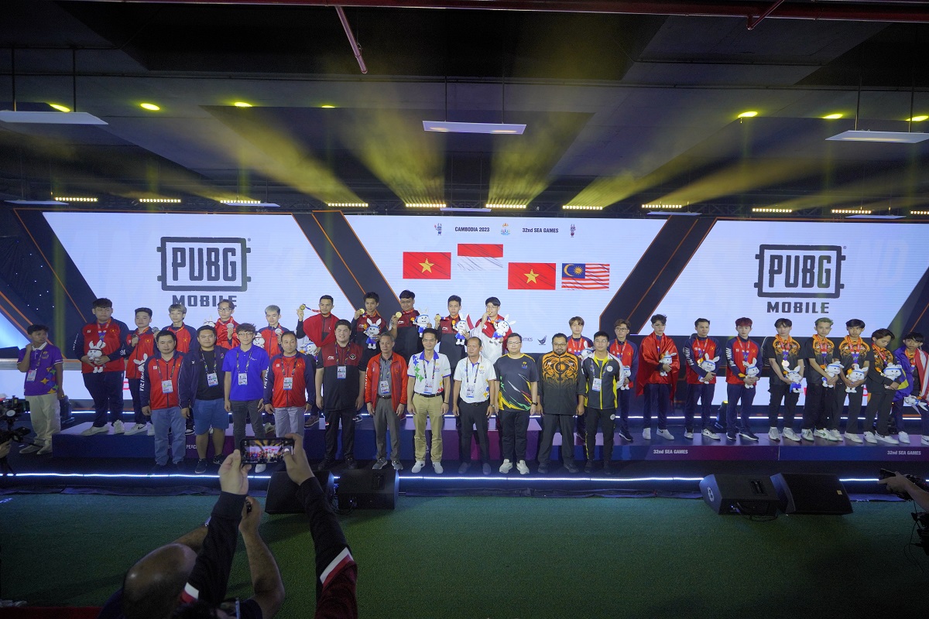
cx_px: 464
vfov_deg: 73.7
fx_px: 413
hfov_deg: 96.7
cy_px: 310
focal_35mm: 16
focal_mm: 16
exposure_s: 1/250
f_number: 4
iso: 1600
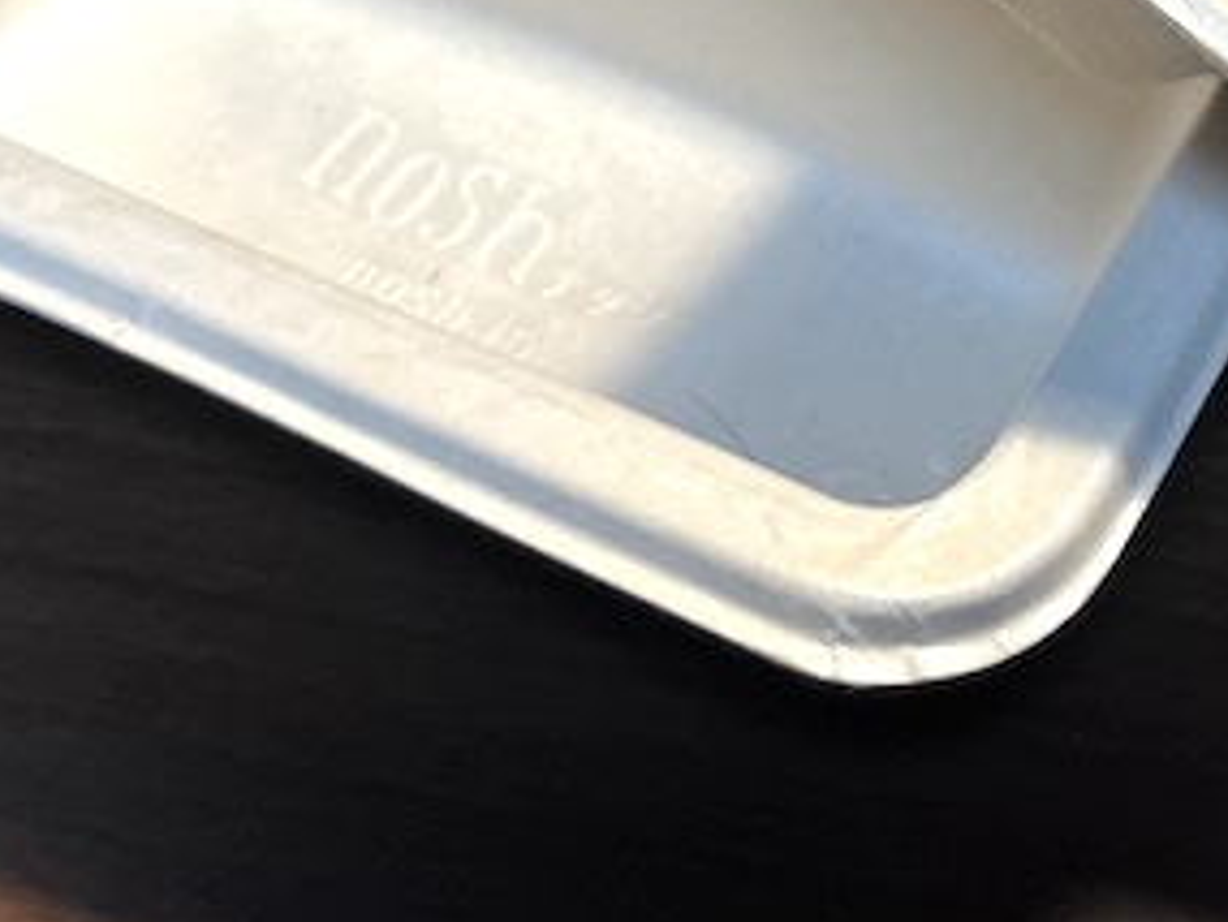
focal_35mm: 73
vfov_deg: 19.2
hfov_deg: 26.0
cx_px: 1060
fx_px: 2591
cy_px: -146
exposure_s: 1/100
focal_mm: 5.1
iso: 64
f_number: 1.6
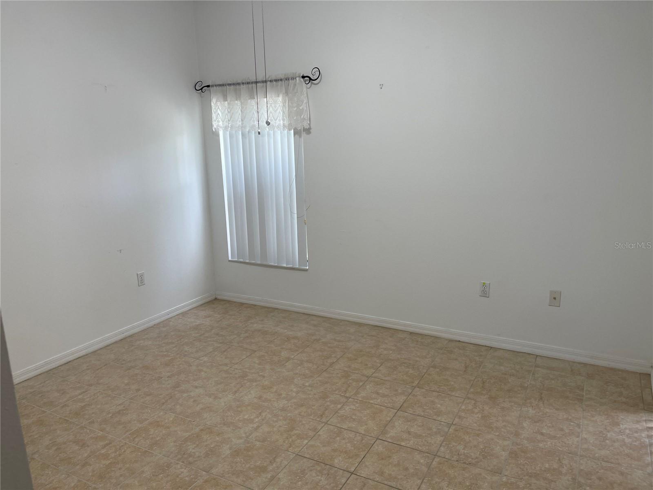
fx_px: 472
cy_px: 245
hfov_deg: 69.4
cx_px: 326
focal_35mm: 25
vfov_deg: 54.9
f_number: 1.6
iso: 80
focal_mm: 5.1
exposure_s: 1/120
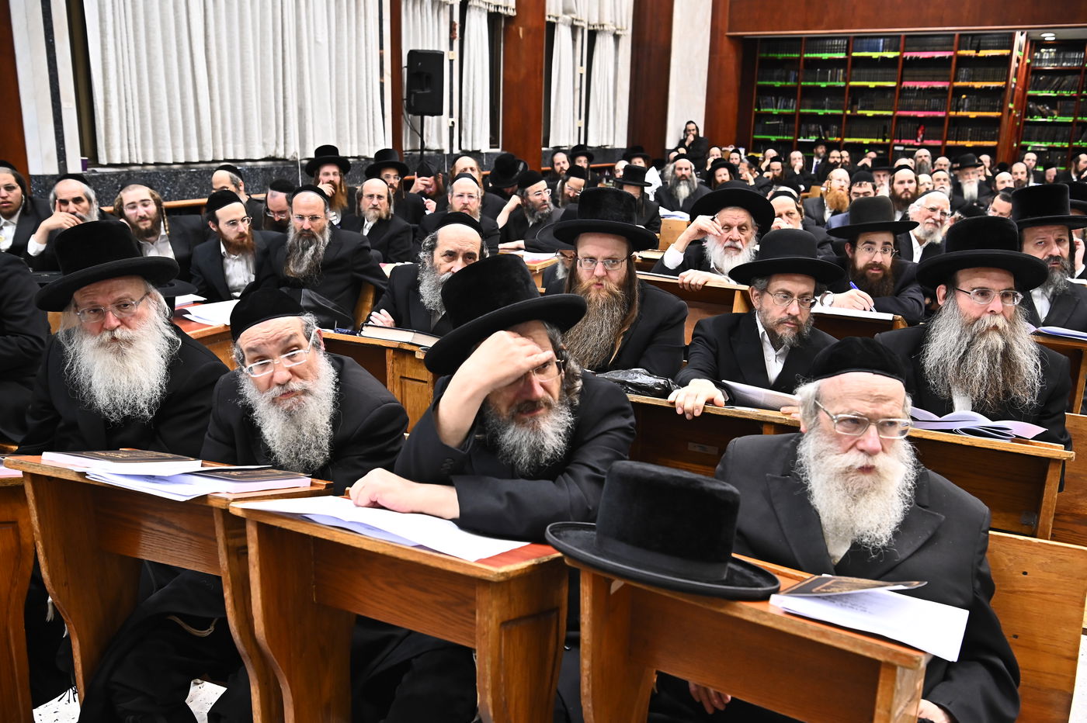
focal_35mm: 32
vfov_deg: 41.1
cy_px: 362
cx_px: 544
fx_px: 966
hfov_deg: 58.7
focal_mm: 32
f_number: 5
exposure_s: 1/200
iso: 2500
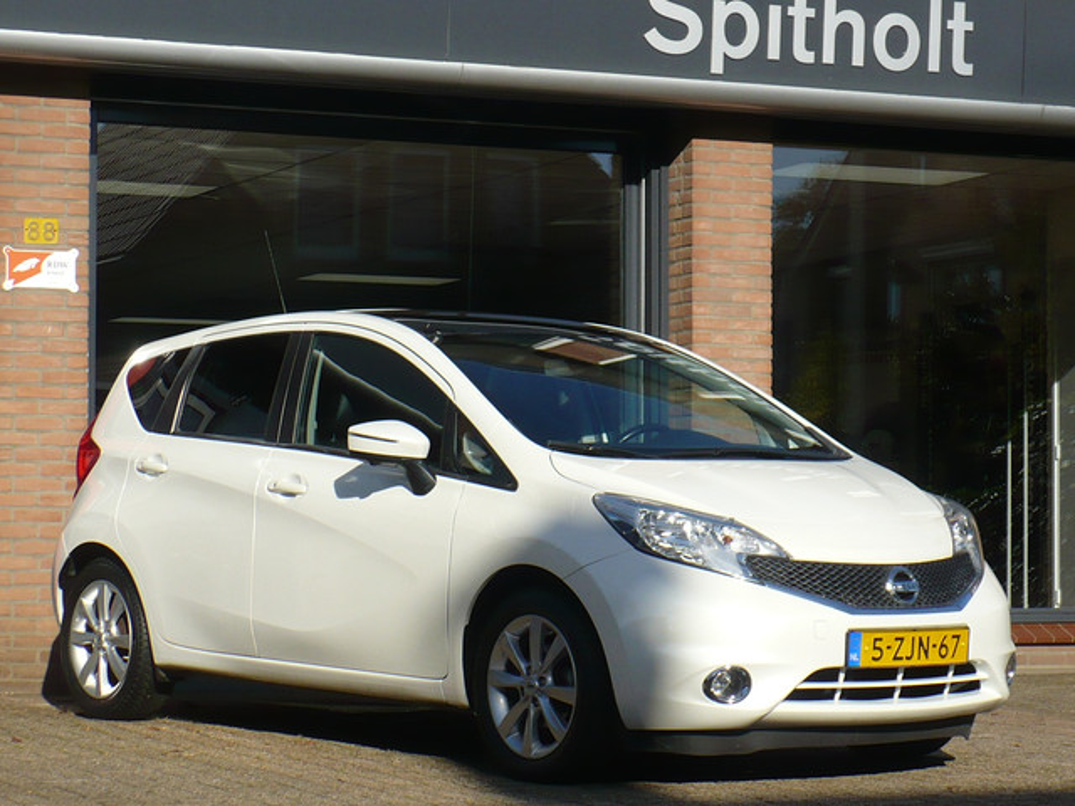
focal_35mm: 103
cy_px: 403
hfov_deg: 19.1
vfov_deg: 14.4
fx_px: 3199
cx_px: 538
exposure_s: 1/200
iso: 100
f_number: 9
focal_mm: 11.4
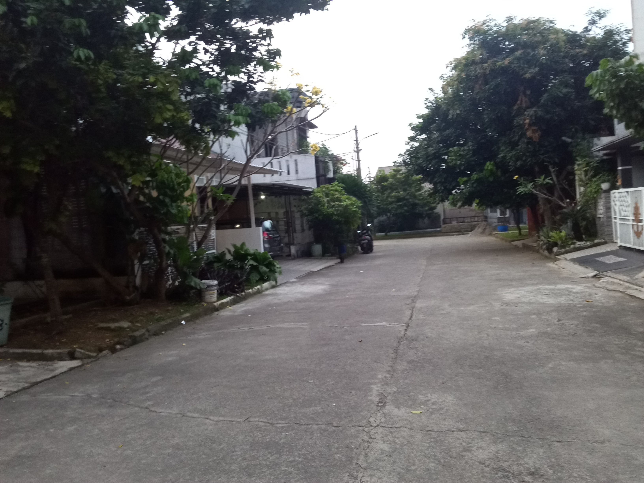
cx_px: 322
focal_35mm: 28
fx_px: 521
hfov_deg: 63.4
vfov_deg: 49.7
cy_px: 242
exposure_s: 1/33.3
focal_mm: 3.73
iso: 329
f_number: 2.2
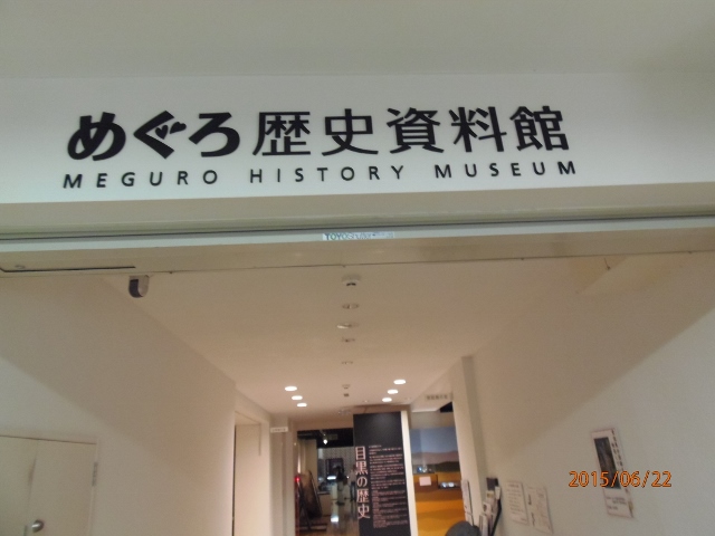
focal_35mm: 24
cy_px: 268
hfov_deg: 71.6
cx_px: 358
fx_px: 496
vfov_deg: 56.8
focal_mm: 4.3
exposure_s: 1/30
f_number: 2.9
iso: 320
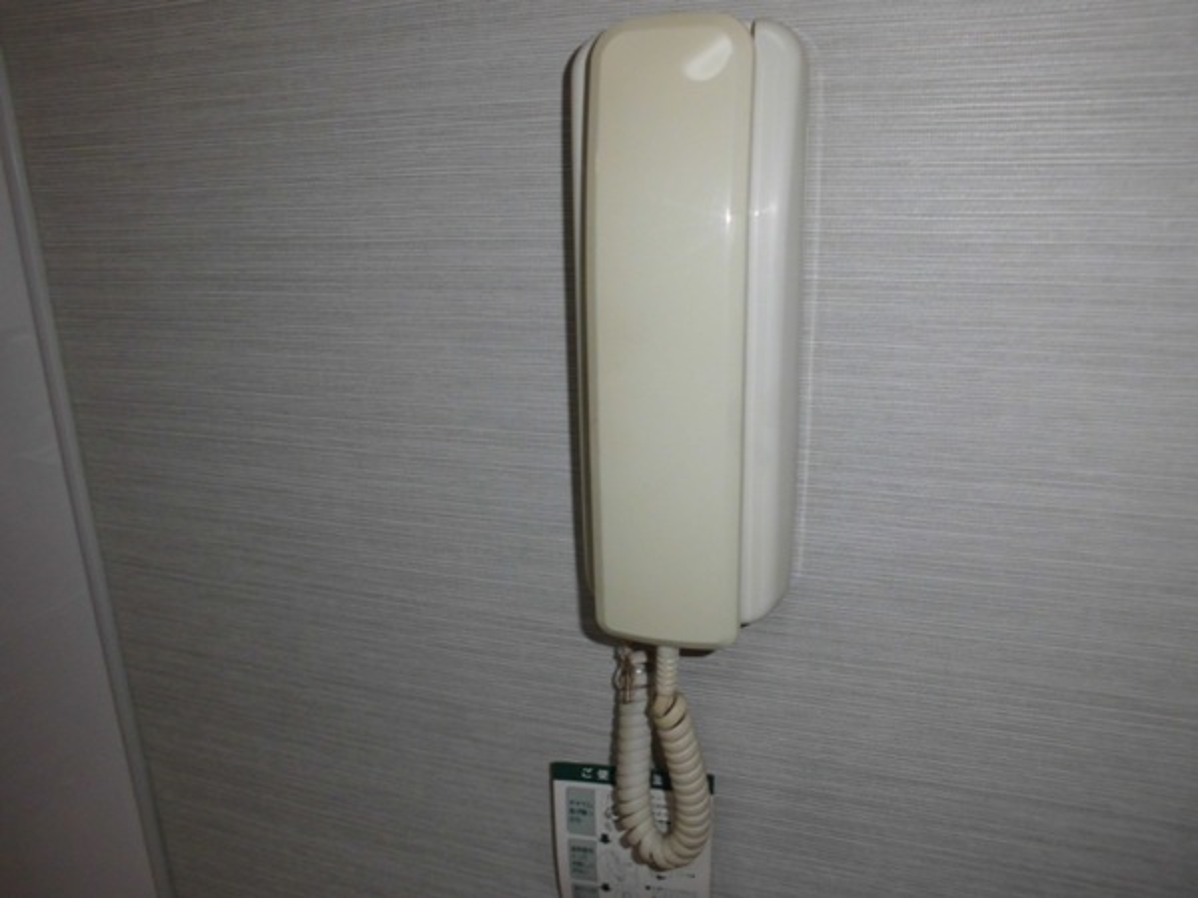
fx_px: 900
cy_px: 449
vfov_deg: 53.1
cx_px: 599
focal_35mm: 26
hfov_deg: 67.3
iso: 100
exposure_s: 1/60
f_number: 3.5
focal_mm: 4.6
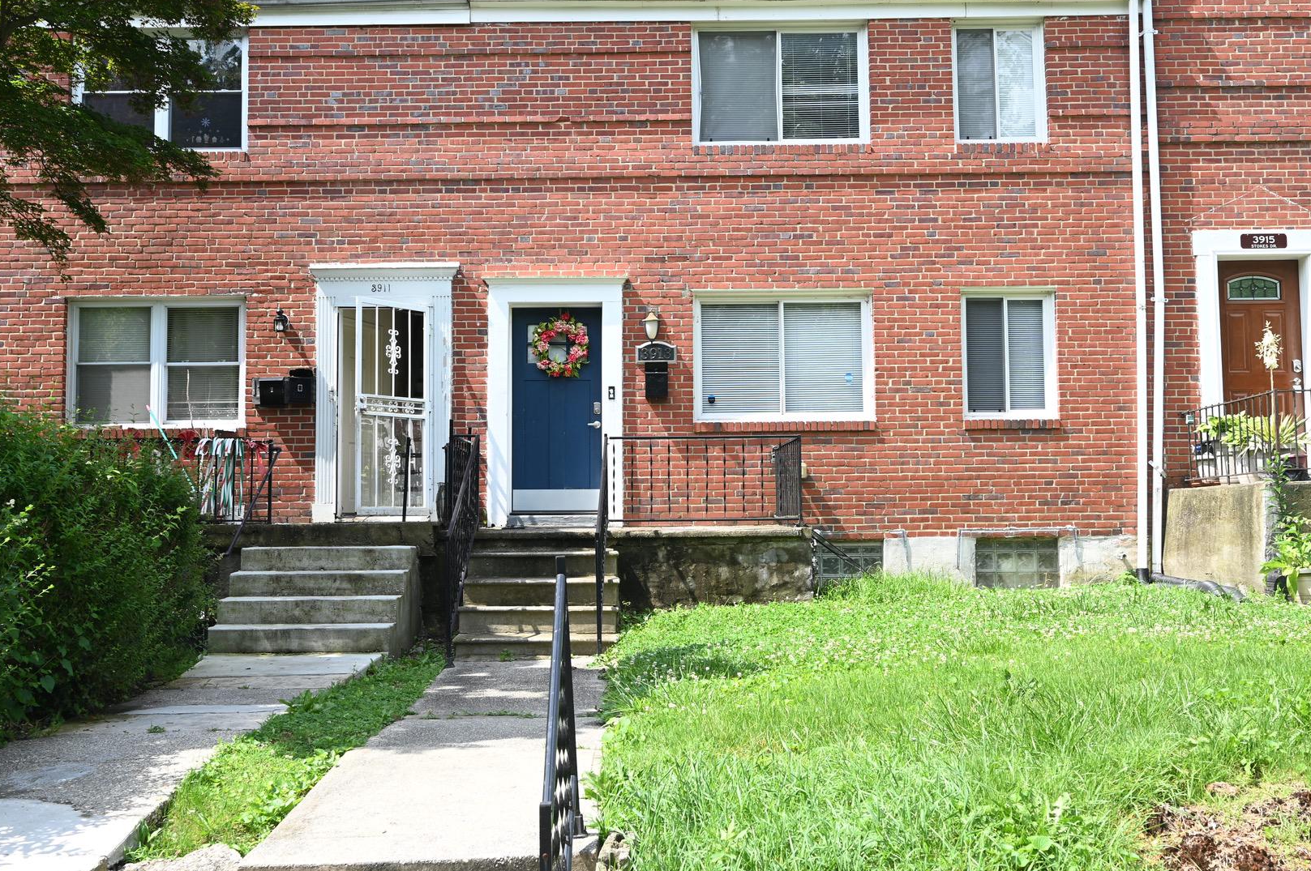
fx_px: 1383
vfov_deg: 35.0
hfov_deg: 50.7
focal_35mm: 38
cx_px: 630
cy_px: 424
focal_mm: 30
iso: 100
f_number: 7.1
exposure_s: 1/125
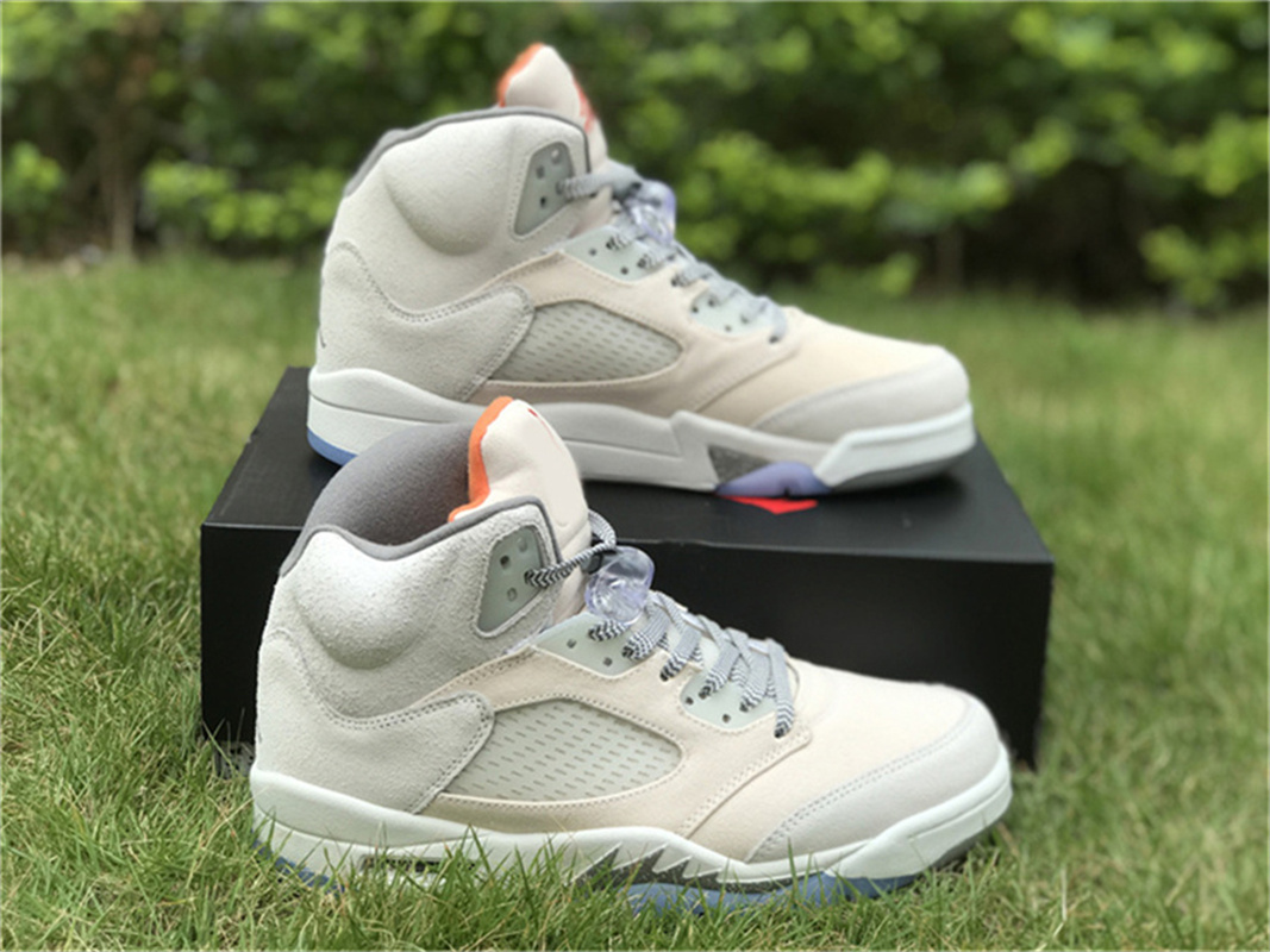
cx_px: 635
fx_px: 2091
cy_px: 476
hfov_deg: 33.8
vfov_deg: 25.7
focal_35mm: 57
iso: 20
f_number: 2.8
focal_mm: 6.6
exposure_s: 1/242
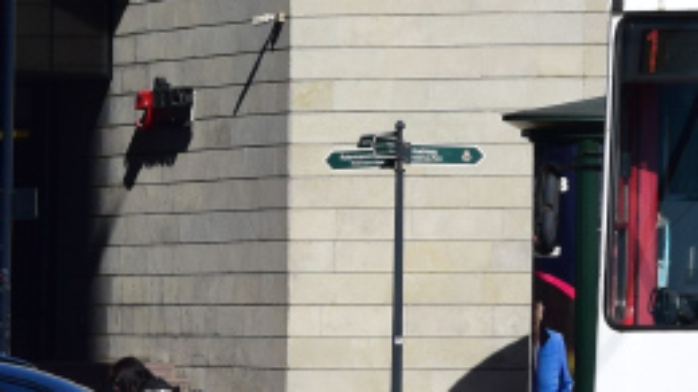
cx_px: 1230
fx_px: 8436
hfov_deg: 4.7
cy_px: -203
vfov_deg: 2.7
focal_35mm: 456
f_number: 6.3
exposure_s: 1/1000
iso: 200
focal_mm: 58
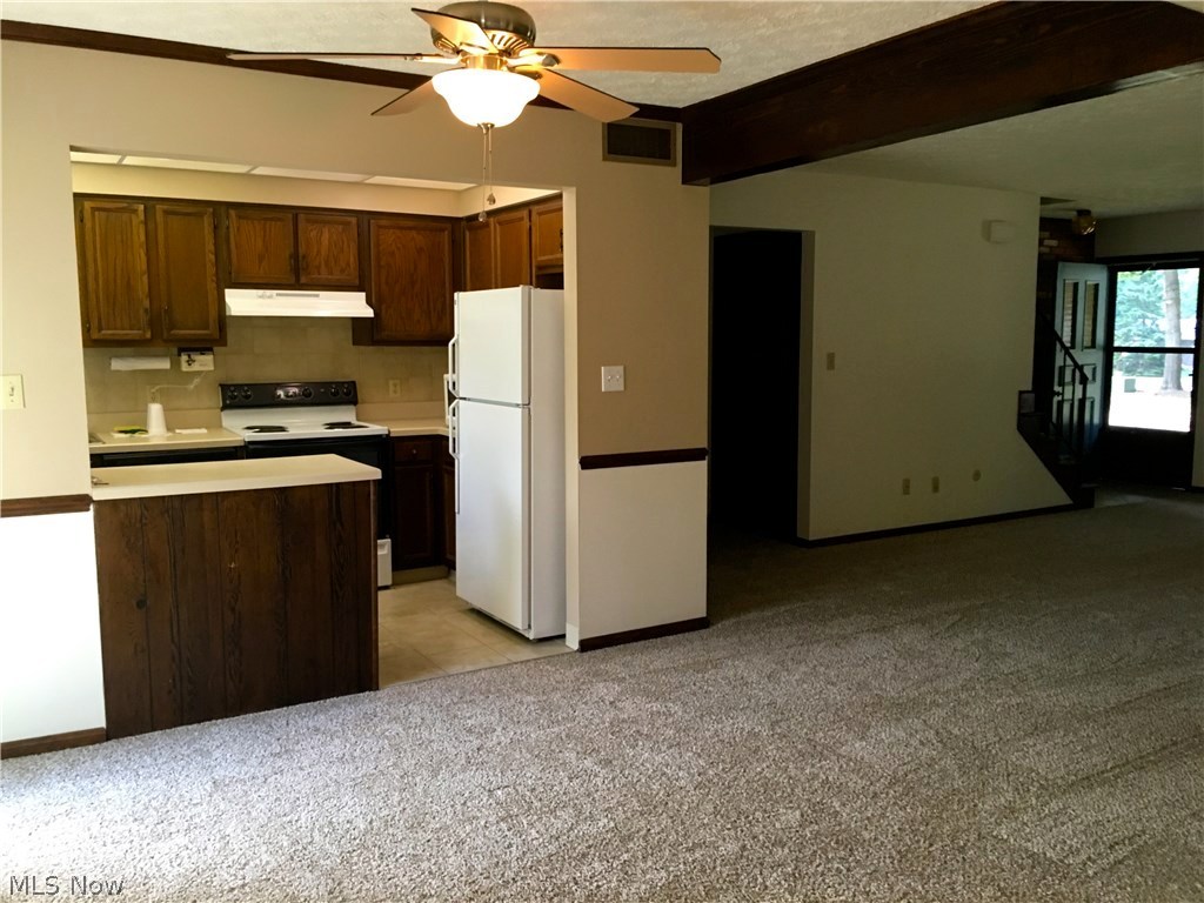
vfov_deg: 48.2
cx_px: 602
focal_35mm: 29
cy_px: 452
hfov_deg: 61.7
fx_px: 1009
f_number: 2.2
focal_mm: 4.15
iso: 125
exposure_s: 1/30
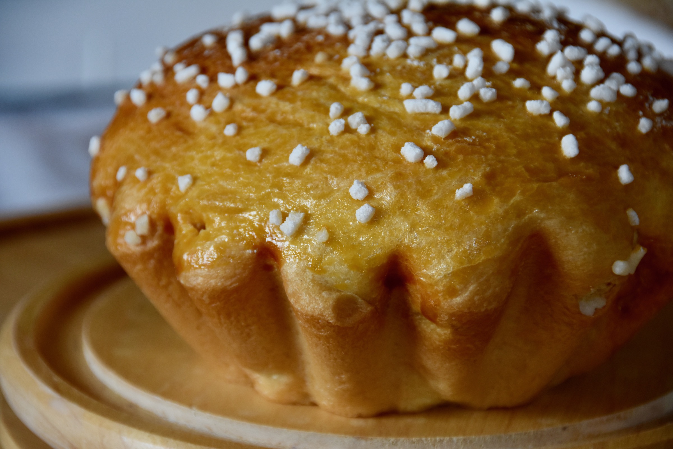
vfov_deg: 5.4
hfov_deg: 8.1
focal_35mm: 255
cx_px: 336
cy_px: 224
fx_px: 4767
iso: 1000
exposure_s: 1/100
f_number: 5.6
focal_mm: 170
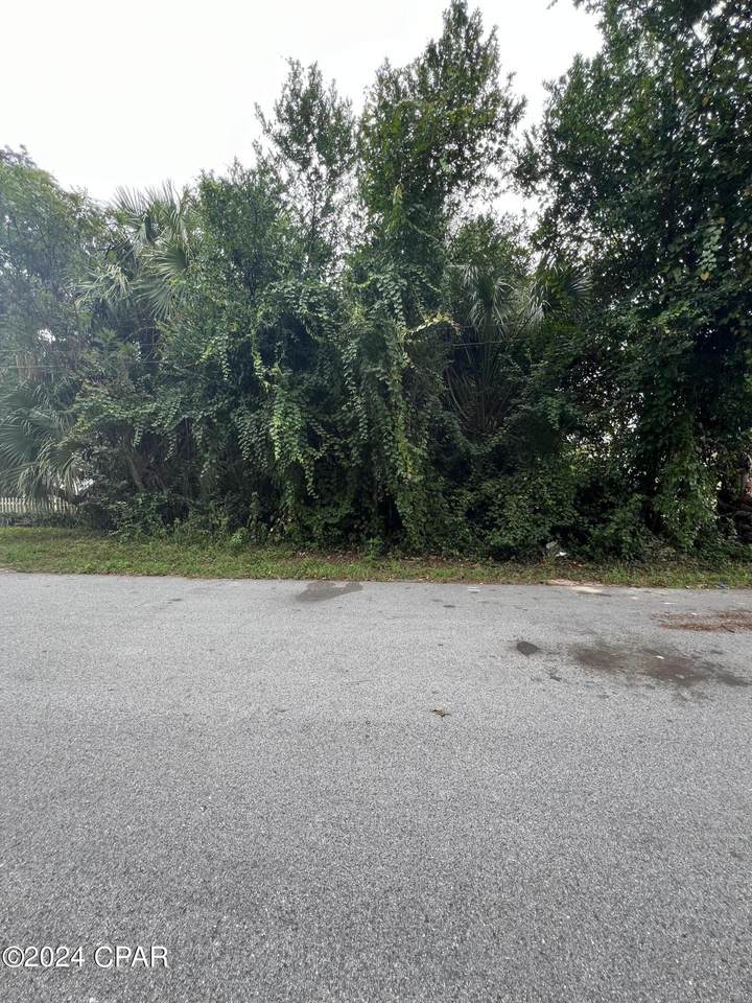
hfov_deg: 89.9
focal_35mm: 13
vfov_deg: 106.2
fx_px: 377
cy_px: 502
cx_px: 376
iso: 32
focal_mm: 1.57
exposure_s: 1/119
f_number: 1.8
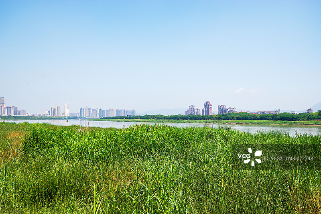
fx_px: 321
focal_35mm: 36
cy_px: 107
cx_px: 160
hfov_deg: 53.1
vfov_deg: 36.9
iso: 200
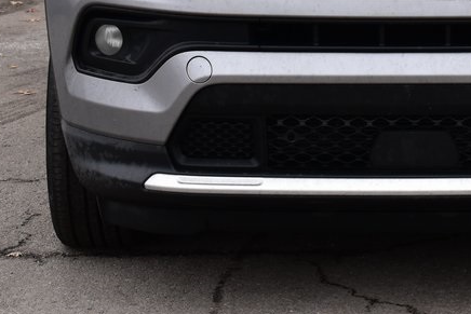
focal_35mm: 162
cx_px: 416
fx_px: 2120
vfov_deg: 8.4
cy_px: -47
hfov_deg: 12.6
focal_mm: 46
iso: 400
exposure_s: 1/160
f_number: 9
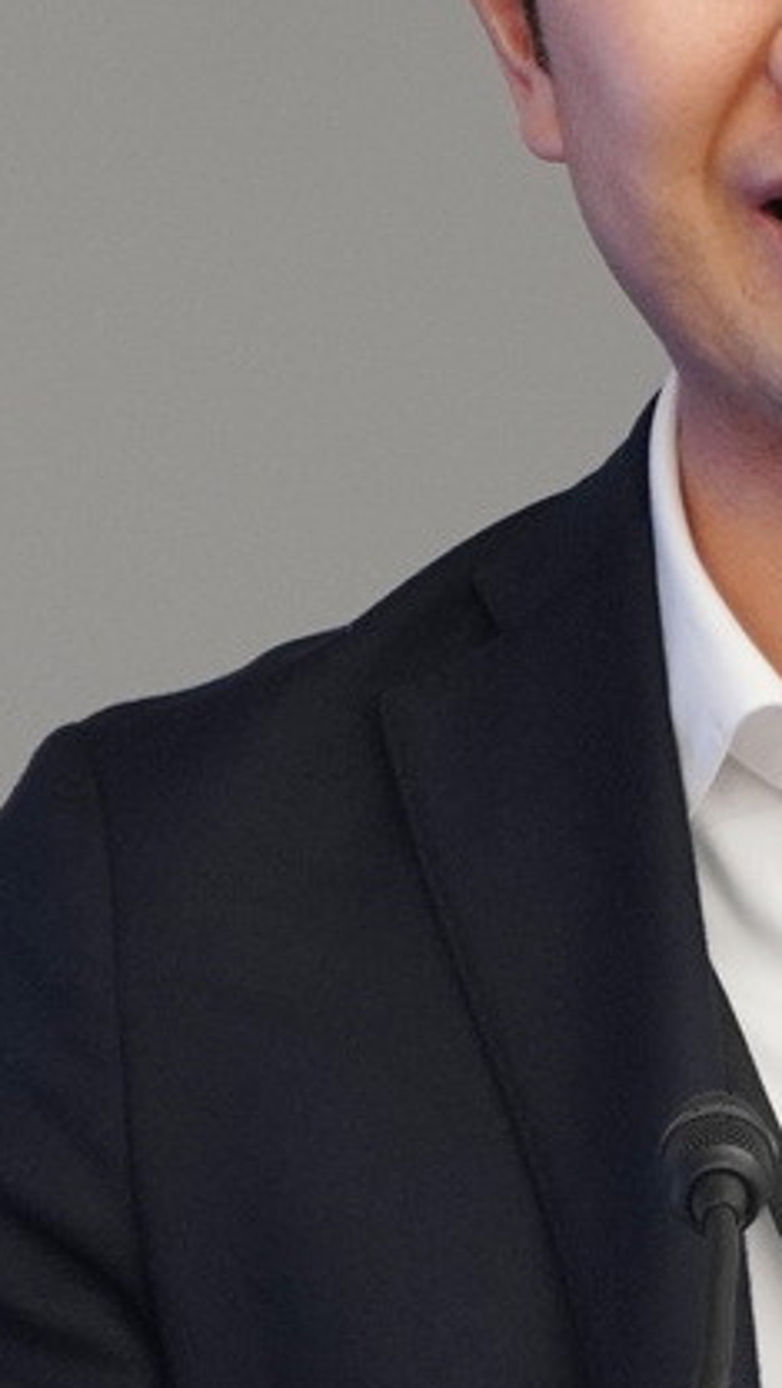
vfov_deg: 10.4
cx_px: 872
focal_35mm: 208
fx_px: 7657
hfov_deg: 5.8
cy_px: 529
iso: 500
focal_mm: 46
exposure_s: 1/80
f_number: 5
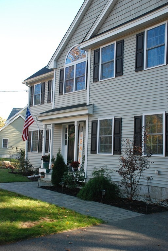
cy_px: 126
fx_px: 272
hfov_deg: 34.3
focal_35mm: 39
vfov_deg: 49.5
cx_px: 84
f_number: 7.1
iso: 640
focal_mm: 26
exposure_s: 1/200
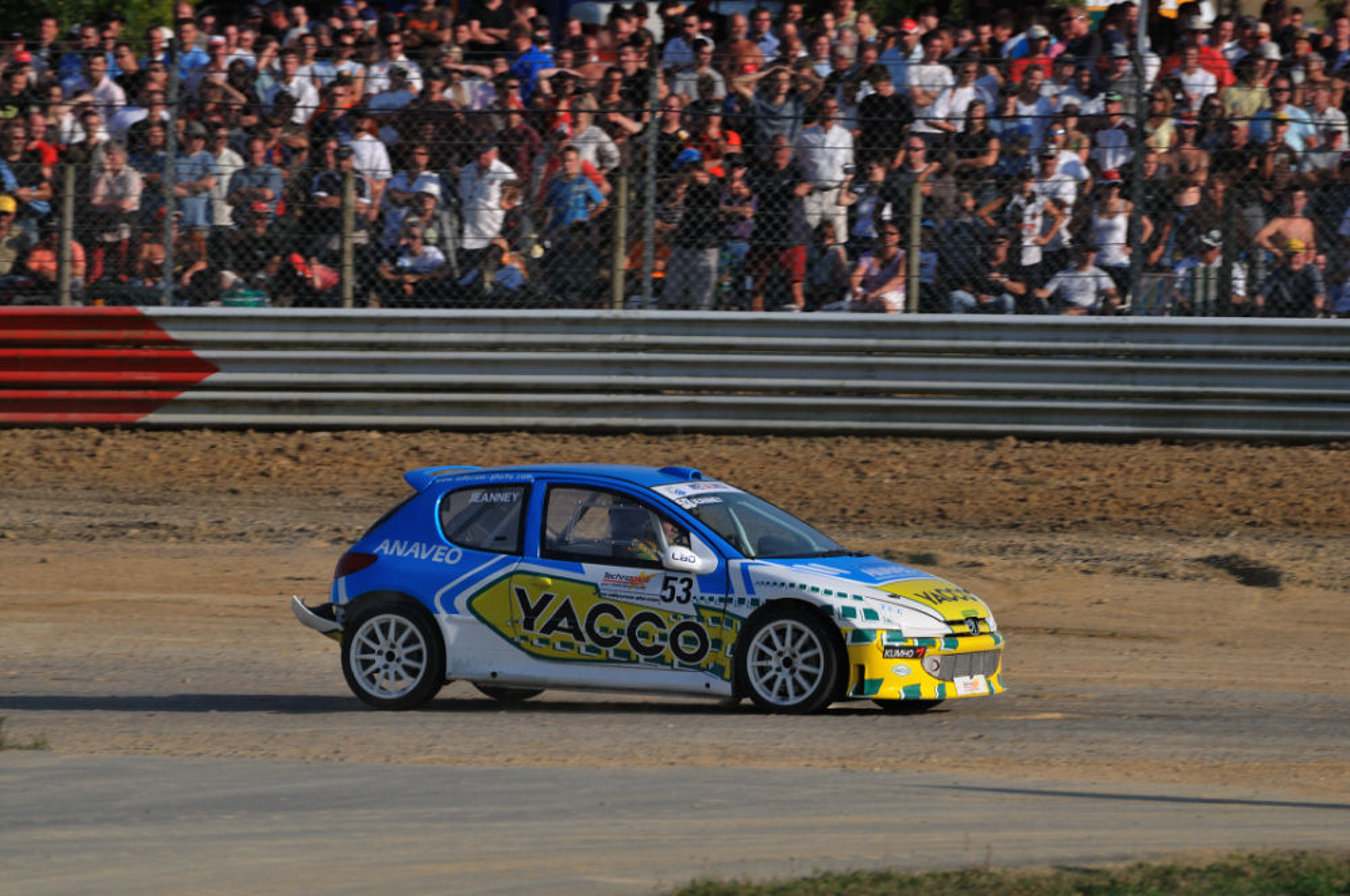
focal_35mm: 450
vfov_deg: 3.0
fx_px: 16853
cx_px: 675
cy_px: 448
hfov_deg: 4.6
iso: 200
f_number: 7.1
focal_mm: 300
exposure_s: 1/800
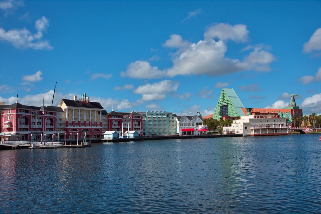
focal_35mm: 31
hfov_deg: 60.3
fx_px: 276
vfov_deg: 42.3
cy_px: 107
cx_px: 160
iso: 100
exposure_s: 1/400
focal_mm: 31
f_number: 10
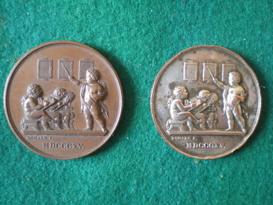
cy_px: 102
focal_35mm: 38
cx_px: 136
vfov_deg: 37.7
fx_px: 300
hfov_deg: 49.0
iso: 400
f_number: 3.1
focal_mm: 6.3
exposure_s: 1/6
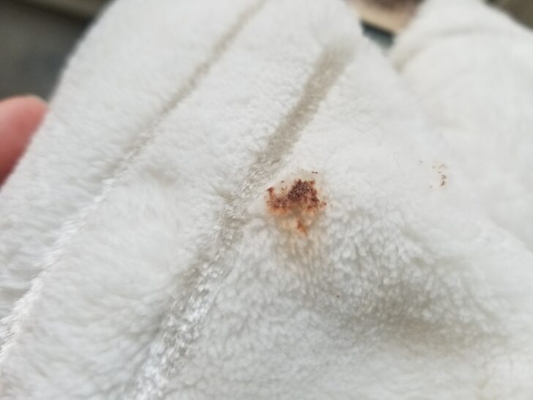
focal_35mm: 26
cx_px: 266
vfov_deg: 53.1
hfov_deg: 67.3
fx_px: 400
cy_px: 200
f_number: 1.7
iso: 80
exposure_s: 1/120
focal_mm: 4.3
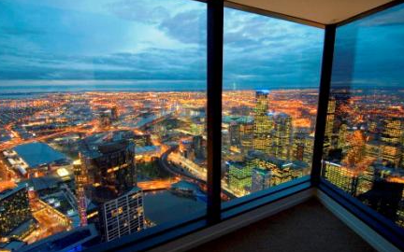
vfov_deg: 62.1
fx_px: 209
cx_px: 197
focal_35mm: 19
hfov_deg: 88.0
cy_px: 135
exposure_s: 1/1.25
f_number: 4
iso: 400
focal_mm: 12
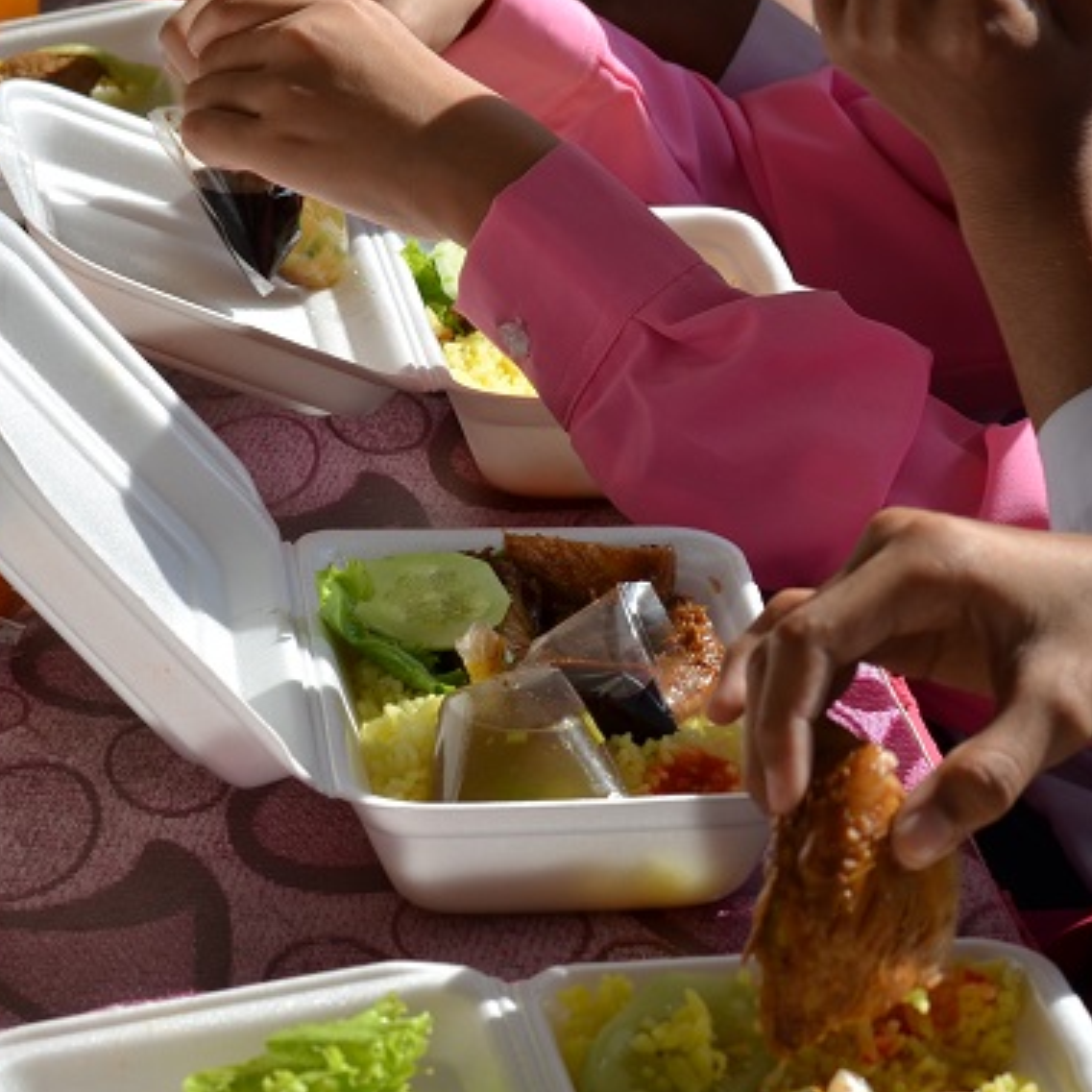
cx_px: 936
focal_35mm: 141
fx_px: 5032
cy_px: 403
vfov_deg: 12.4
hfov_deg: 12.3
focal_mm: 50
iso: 100
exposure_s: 1/250
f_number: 8
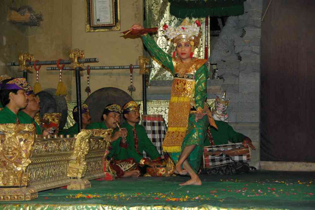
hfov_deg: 20.9
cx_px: 158
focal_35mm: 98
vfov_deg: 14.0
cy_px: 105
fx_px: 853
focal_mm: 65
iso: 1600
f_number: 5.6
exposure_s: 1/90
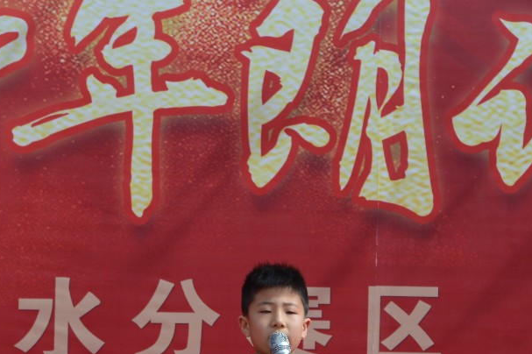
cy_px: 255
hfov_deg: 8.4
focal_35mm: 245
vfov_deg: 5.6
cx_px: 295
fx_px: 3618
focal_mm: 62
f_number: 7.1
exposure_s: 1/200
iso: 100
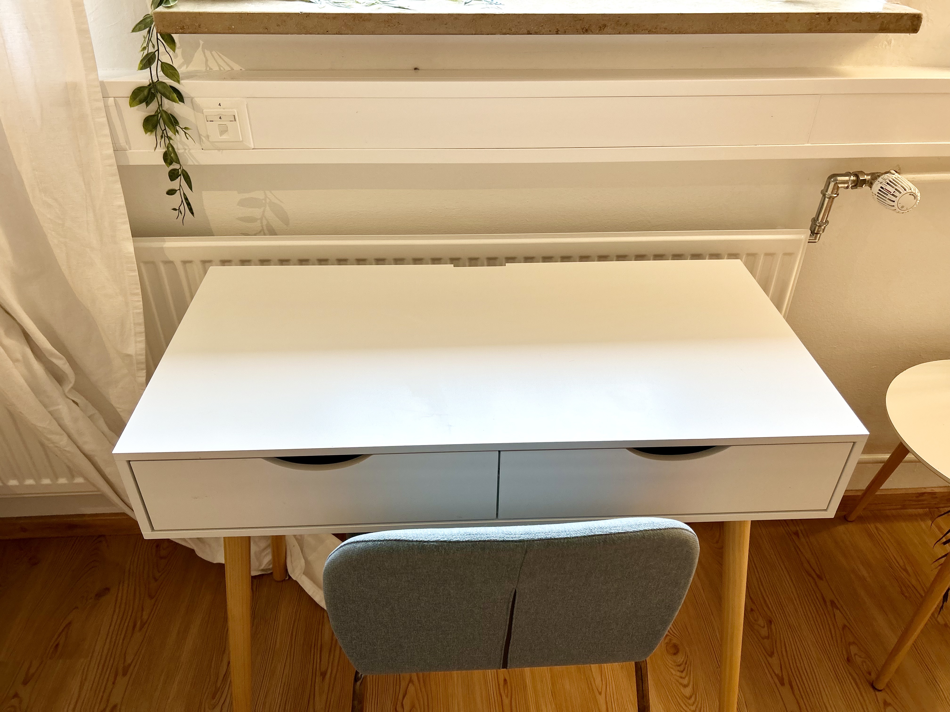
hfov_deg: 67.3
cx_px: 475
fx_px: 714
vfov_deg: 53.1
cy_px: 356
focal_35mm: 26
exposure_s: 1/100
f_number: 1.5
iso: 64
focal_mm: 5.7
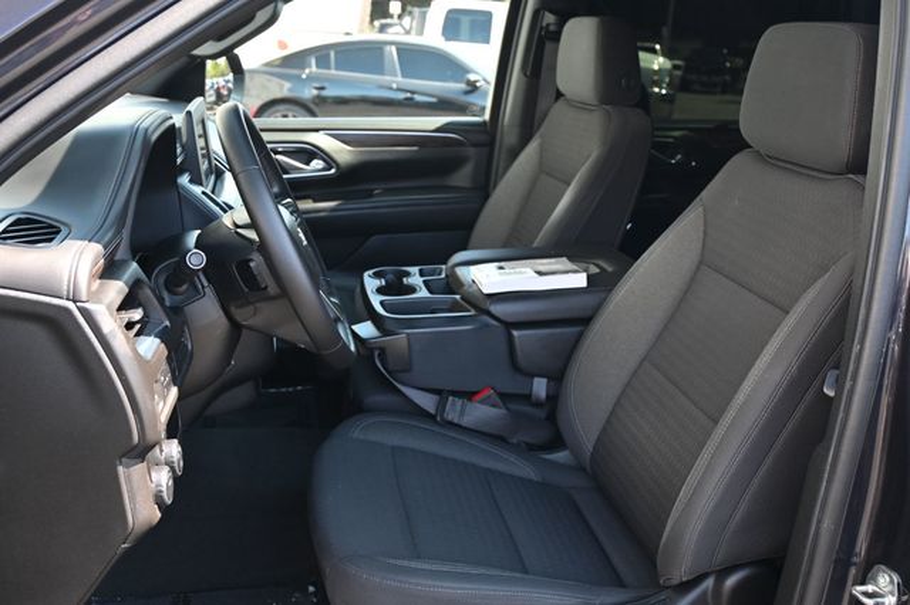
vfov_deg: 39.1
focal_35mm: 34
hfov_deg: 56.2
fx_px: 853
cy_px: 302
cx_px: 455
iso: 400
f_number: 4
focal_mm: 22.5
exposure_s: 1/160
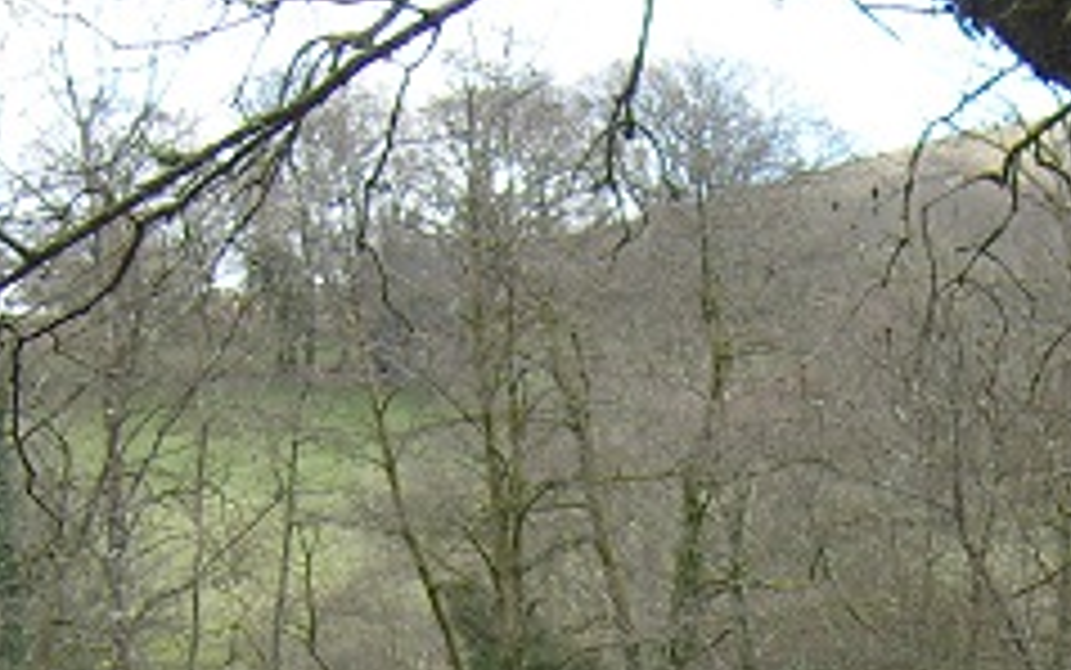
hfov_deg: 19.4
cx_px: 904
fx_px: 3095
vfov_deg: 11.7
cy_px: 1086
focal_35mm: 106
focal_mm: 7.3
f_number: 2.8
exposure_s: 1/250
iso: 100
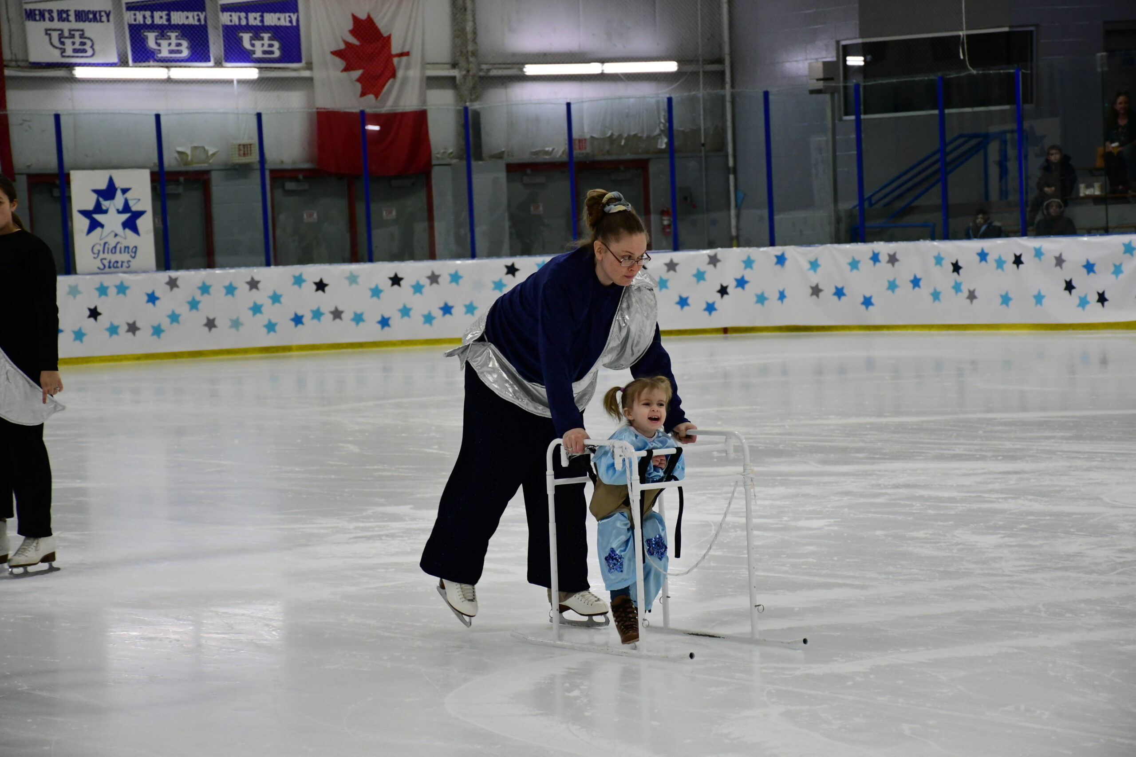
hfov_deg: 18.2
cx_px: 568
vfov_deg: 12.2
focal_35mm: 112
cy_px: 378
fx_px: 3550
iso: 2000
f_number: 5.6
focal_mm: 75
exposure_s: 1/250
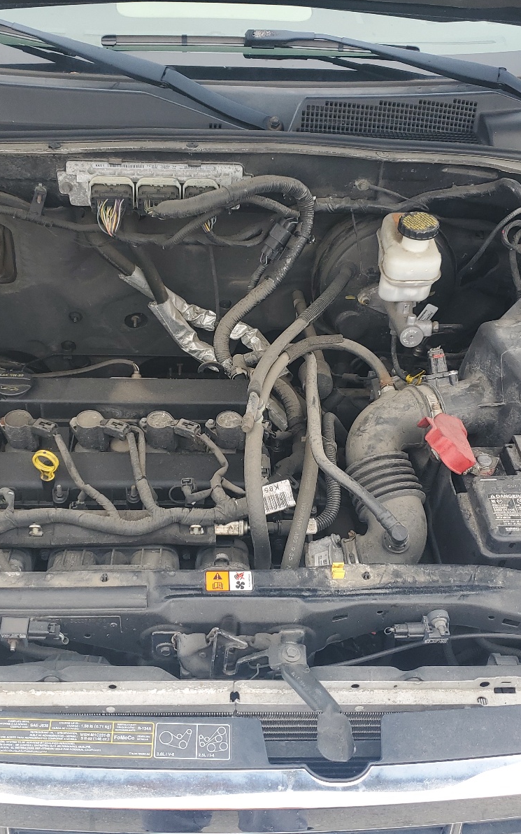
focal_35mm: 37
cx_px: 220
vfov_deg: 52.7
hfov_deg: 34.4
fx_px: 841
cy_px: 418
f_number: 1.5
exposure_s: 1/323
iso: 50
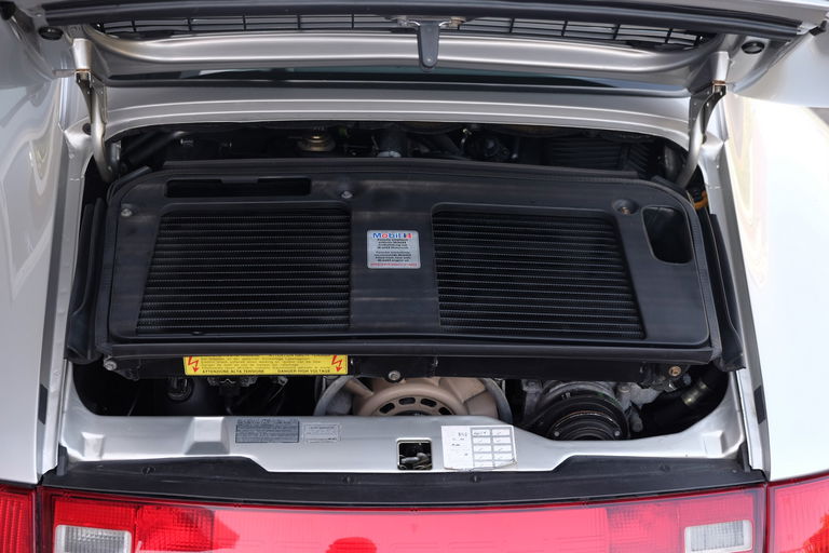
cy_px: 276
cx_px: 414
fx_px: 1128
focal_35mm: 49
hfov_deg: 40.3
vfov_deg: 27.5
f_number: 3.6
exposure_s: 1/110
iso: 200
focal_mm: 32.9
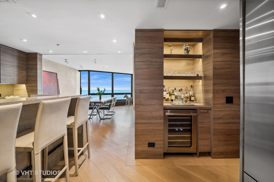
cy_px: 91
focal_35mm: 14
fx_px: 106
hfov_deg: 104.3
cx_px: 137
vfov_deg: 81.1
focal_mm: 14
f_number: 10
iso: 100
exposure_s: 1/3.33
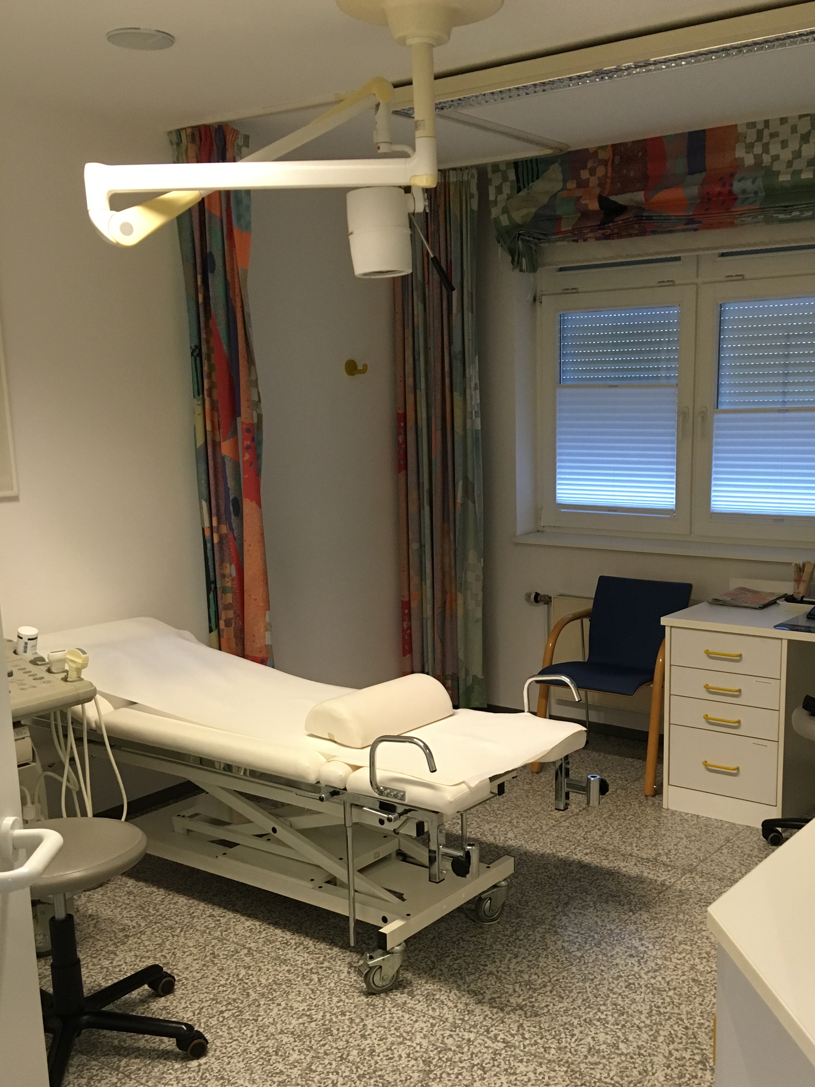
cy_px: 641
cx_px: 503
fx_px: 1130
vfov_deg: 51.1
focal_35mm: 36
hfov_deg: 39.4
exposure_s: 1/33
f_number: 2.2
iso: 160
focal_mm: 4.15
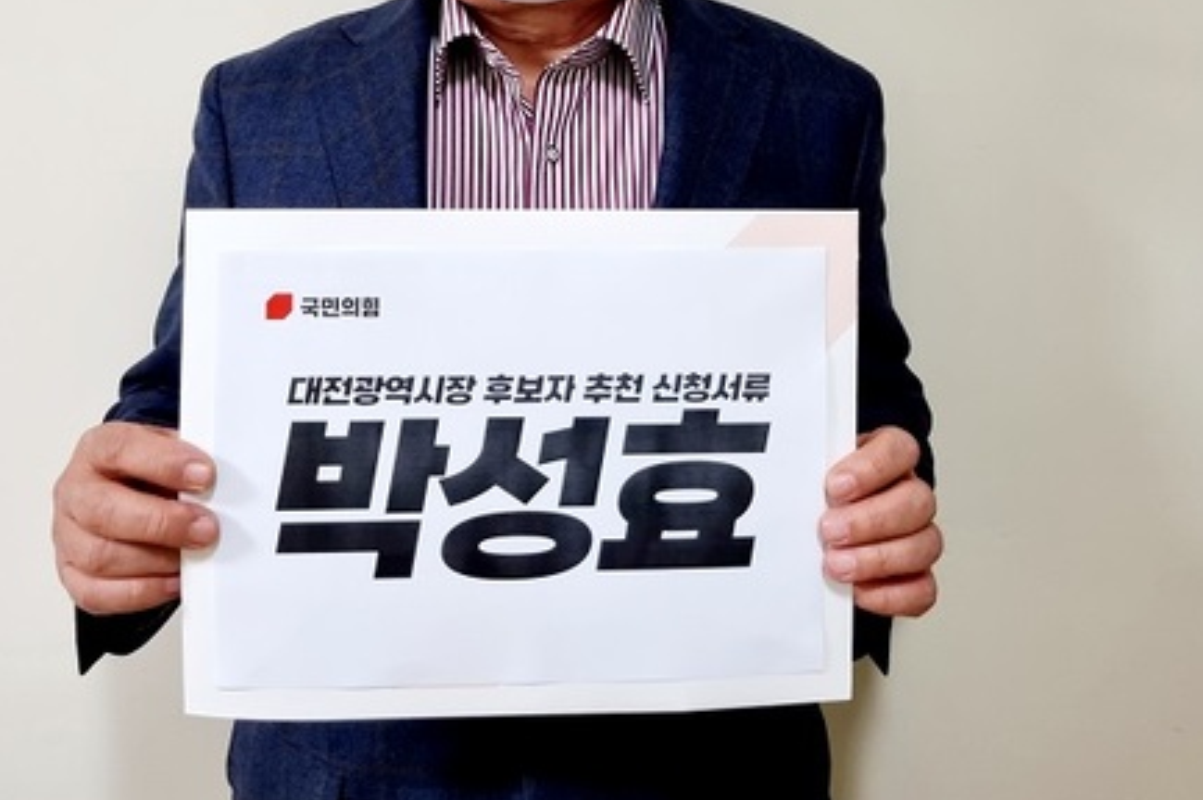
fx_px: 1336
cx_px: 547
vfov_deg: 32.3
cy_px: 142
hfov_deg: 48.4
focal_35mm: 40
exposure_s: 1/40
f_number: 1.8
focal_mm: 5.4
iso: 160
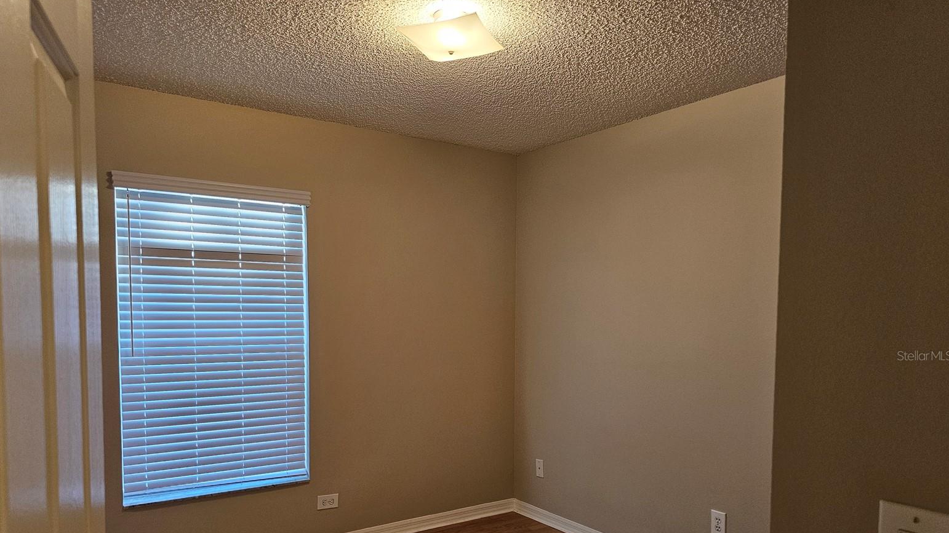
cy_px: 355
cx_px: 463
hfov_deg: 71.9
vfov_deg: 43.7
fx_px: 654
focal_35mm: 26
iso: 320
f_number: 1.7
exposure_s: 1/120
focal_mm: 6.3
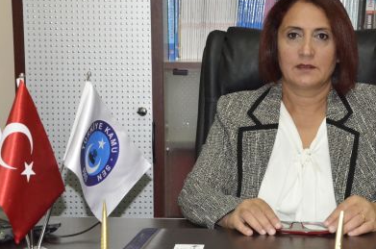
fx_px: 1001
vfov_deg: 14.2
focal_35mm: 96
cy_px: 100
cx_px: 238
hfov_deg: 21.2
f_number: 8
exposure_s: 1/60
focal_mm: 50
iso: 5000
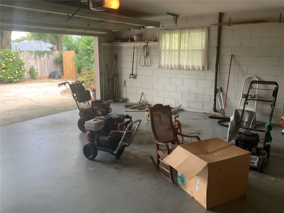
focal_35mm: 29
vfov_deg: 48.2
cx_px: 142
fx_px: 238
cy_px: 106
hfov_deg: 61.7
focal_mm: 3
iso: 50
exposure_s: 1/60
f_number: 1.8
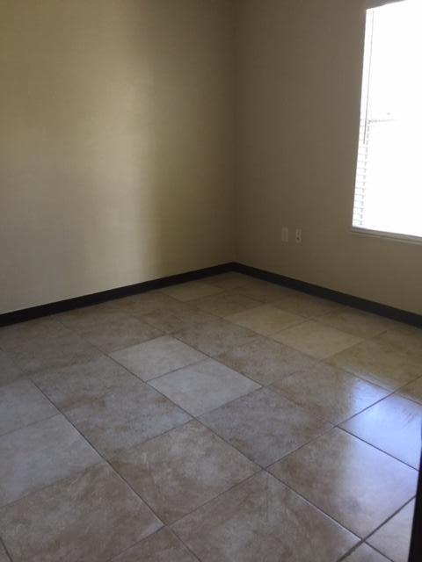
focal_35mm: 29
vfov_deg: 61.7
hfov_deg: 48.2
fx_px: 471
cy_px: 281
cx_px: 211
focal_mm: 4.15
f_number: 2.2
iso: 64
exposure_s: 1/15
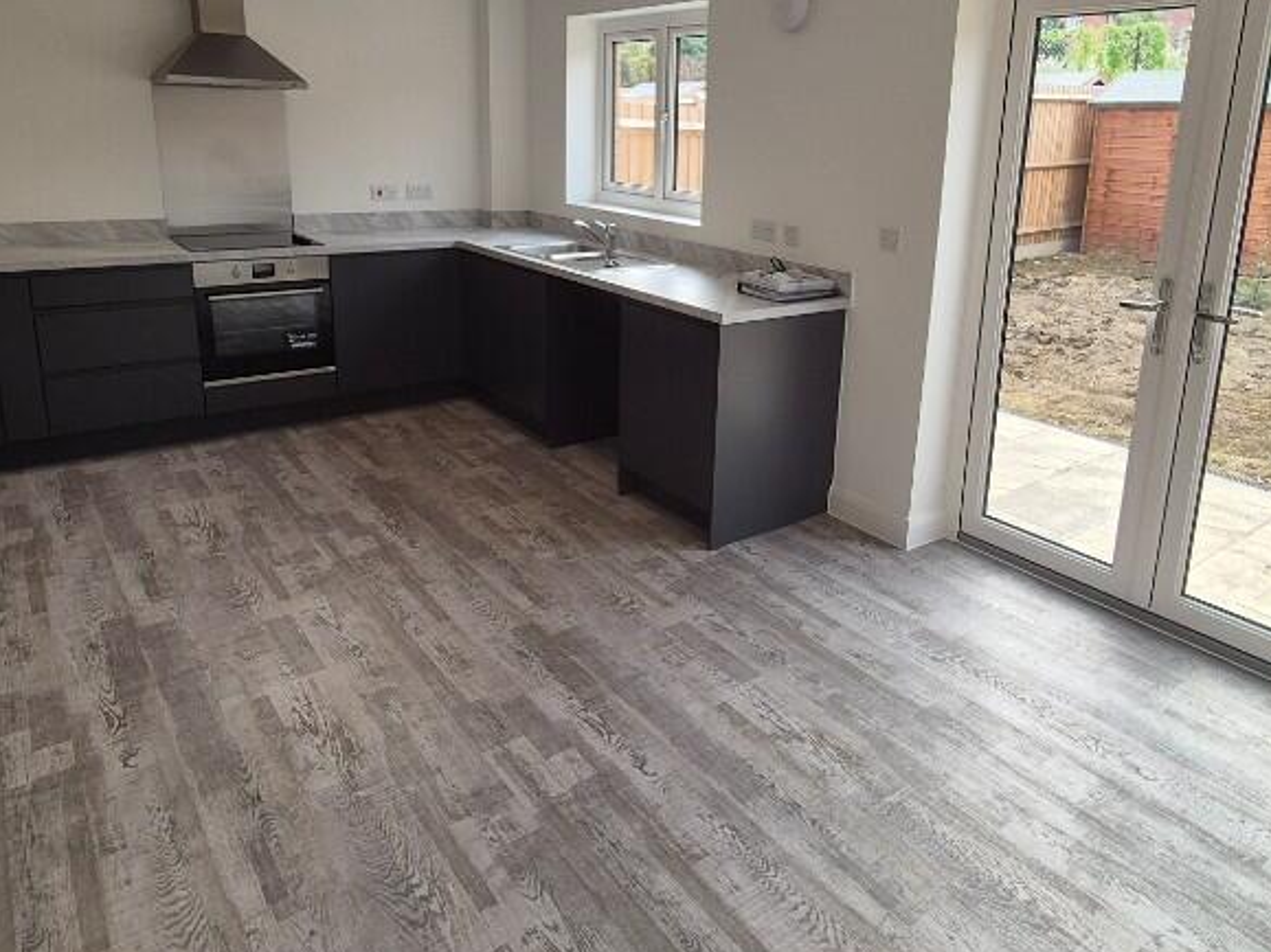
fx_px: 844
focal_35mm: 23
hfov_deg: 73.7
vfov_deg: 58.0
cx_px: 700
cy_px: 349
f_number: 2.2
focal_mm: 2.2
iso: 50
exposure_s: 1/240
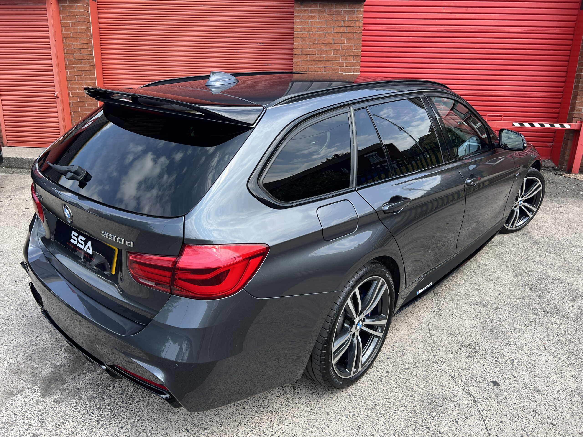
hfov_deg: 67.3
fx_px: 438
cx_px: 292
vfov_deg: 53.1
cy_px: 218
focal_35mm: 26
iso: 50
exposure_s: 1/1124
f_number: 1.5
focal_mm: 5.7
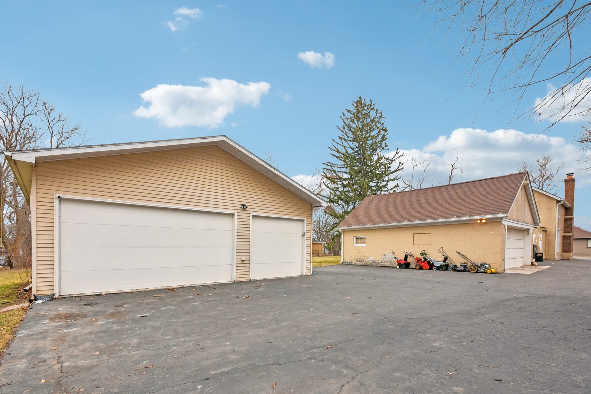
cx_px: 296
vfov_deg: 77.3
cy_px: 197
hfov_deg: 100.4
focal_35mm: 15
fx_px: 246
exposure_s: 1/500
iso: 400
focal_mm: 10
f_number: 8
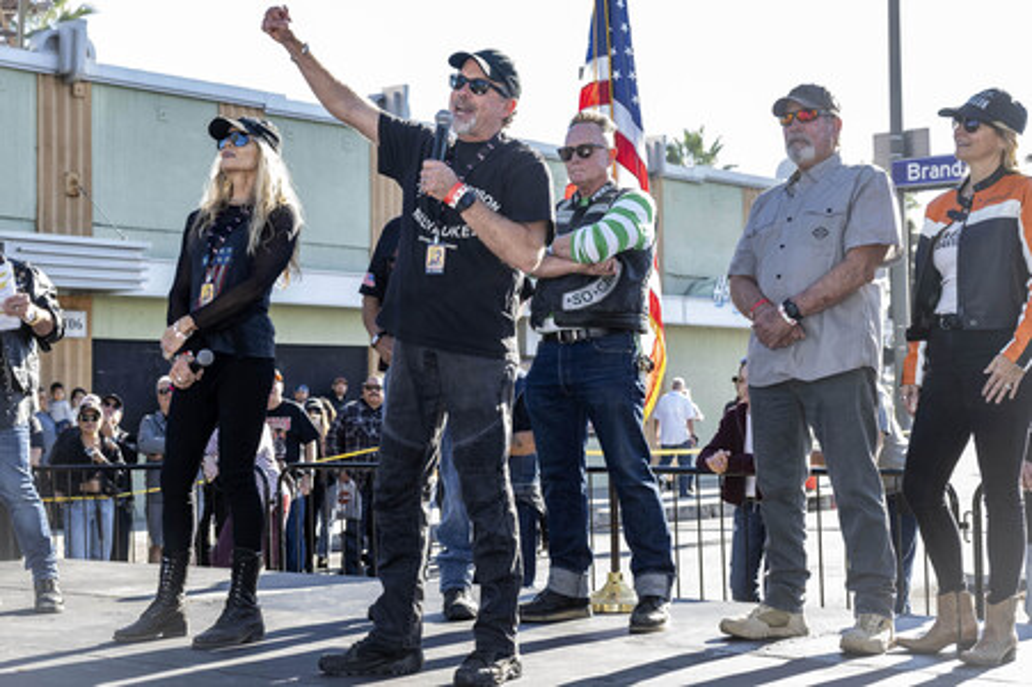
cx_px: 516
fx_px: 1260
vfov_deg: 30.5
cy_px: 344
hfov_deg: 44.5
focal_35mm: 44
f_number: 5.6
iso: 400
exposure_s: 1/200
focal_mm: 44
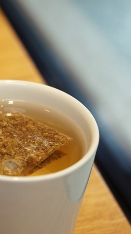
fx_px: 537
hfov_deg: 13.8
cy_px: 117
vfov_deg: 24.5
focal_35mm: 87
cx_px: 10
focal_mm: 55
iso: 250
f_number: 5
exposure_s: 1/60
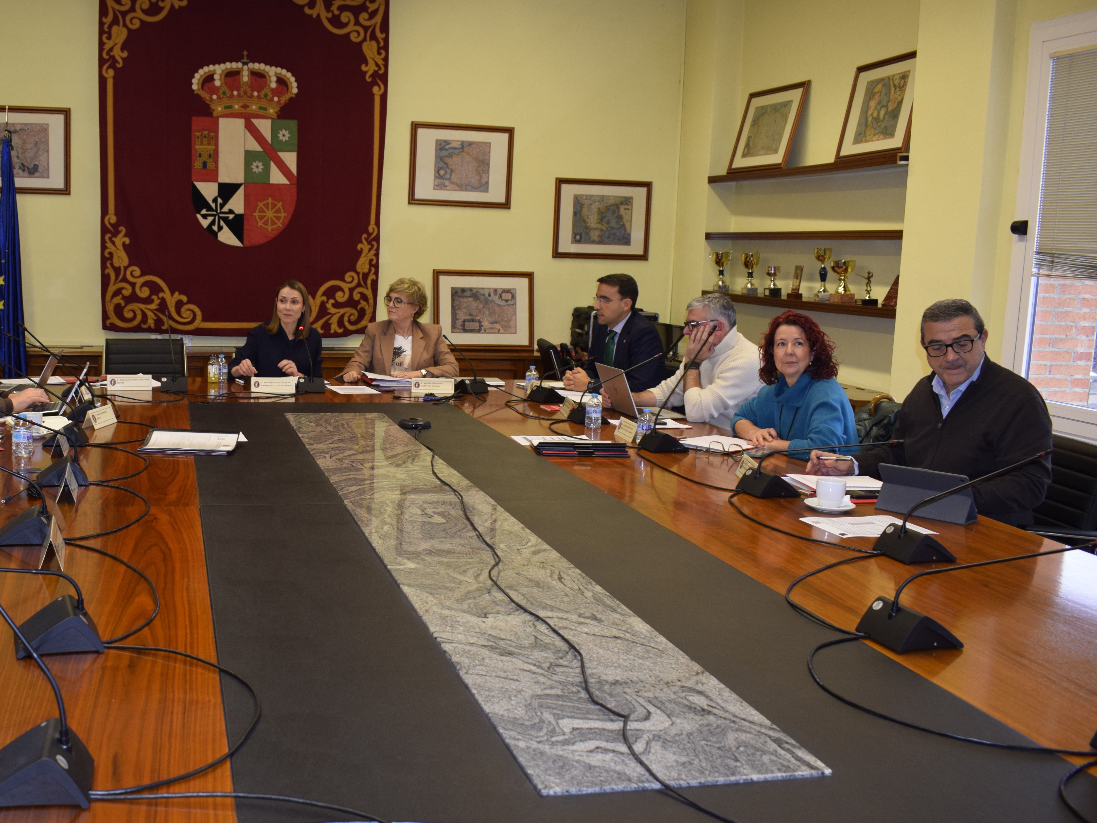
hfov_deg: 51.7
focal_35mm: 35
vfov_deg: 40.7
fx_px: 1109
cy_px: 437
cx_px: 368
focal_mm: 18
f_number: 5
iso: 800
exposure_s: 1/100
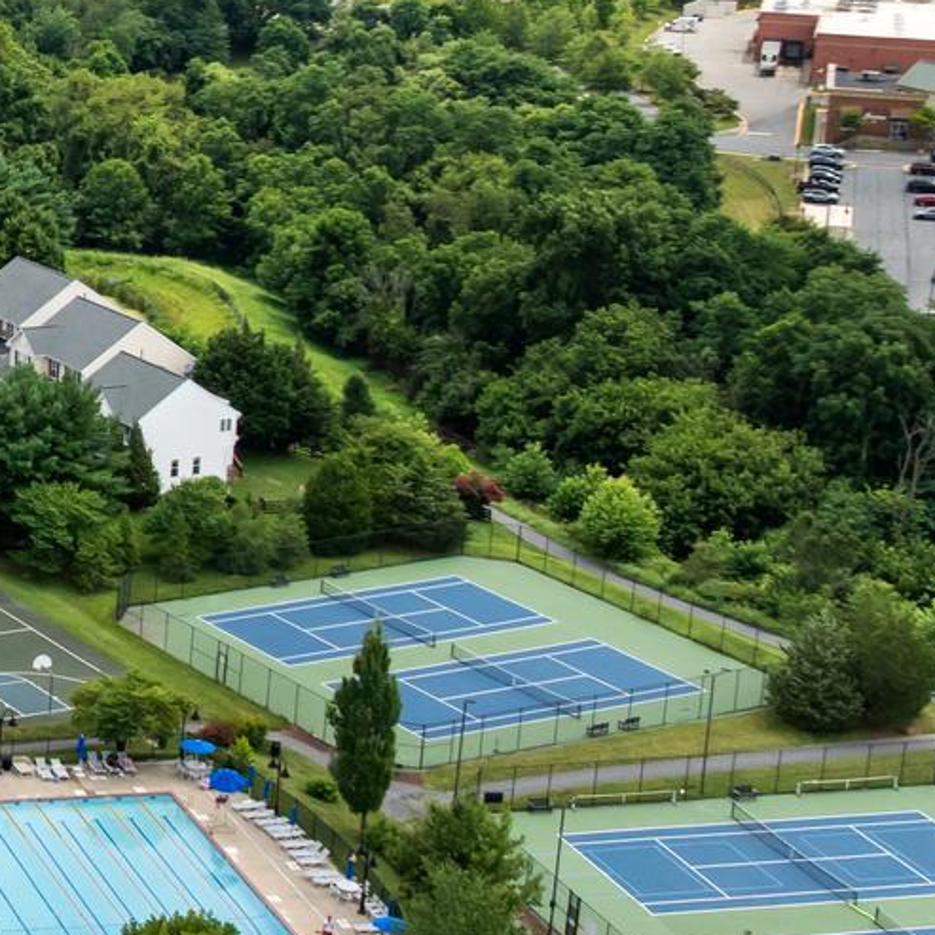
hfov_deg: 17.1
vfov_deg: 19.7
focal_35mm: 88
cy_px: 306
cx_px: -616
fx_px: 2689
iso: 230
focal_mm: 12.29
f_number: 2.8
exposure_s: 1/2000
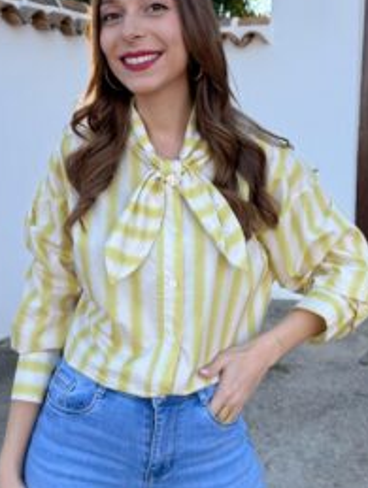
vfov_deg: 50.1
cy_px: 256
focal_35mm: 37
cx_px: 164
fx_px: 523
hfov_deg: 38.7
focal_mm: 6.76
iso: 100
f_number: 1.78
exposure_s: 1/979
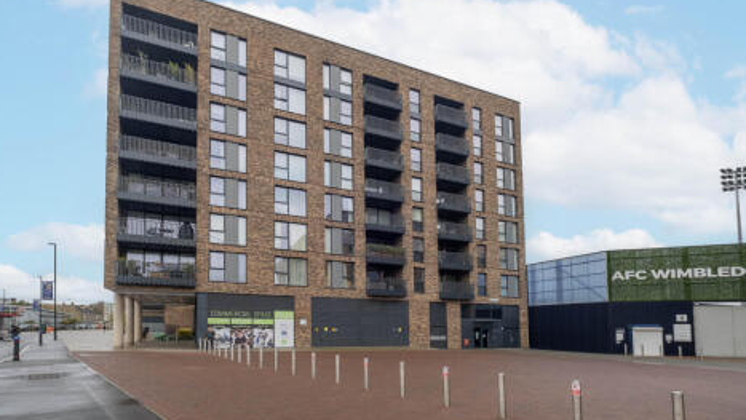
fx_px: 317
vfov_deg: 66.8
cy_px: 181
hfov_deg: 99.4
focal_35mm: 16
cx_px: 371
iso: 500
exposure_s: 1/400
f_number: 5.6
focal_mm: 10
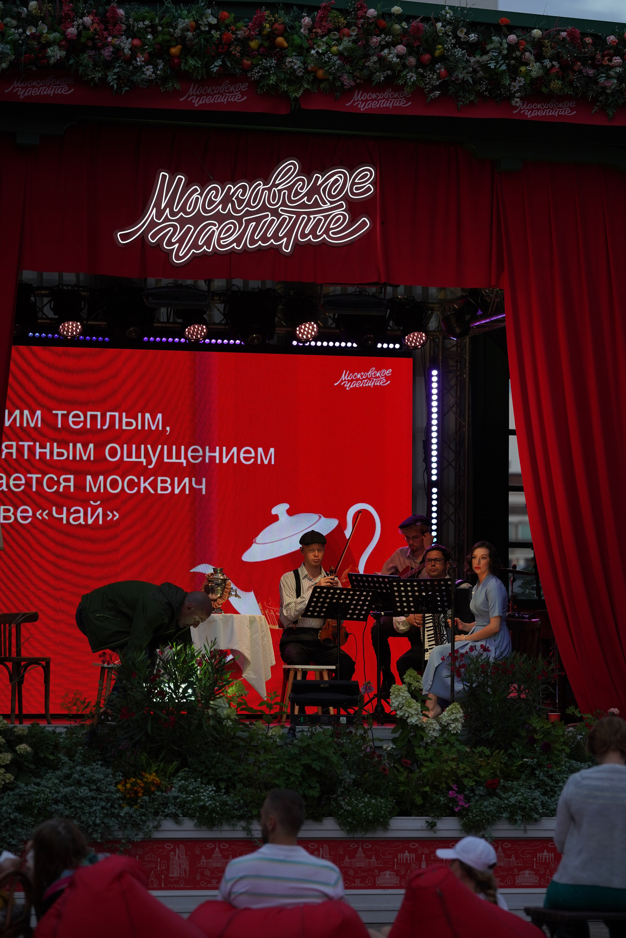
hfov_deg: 10.2
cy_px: 469
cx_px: 313
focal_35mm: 135
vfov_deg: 15.2
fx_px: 3521
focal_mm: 135
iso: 500
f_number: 3.2
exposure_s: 1/800
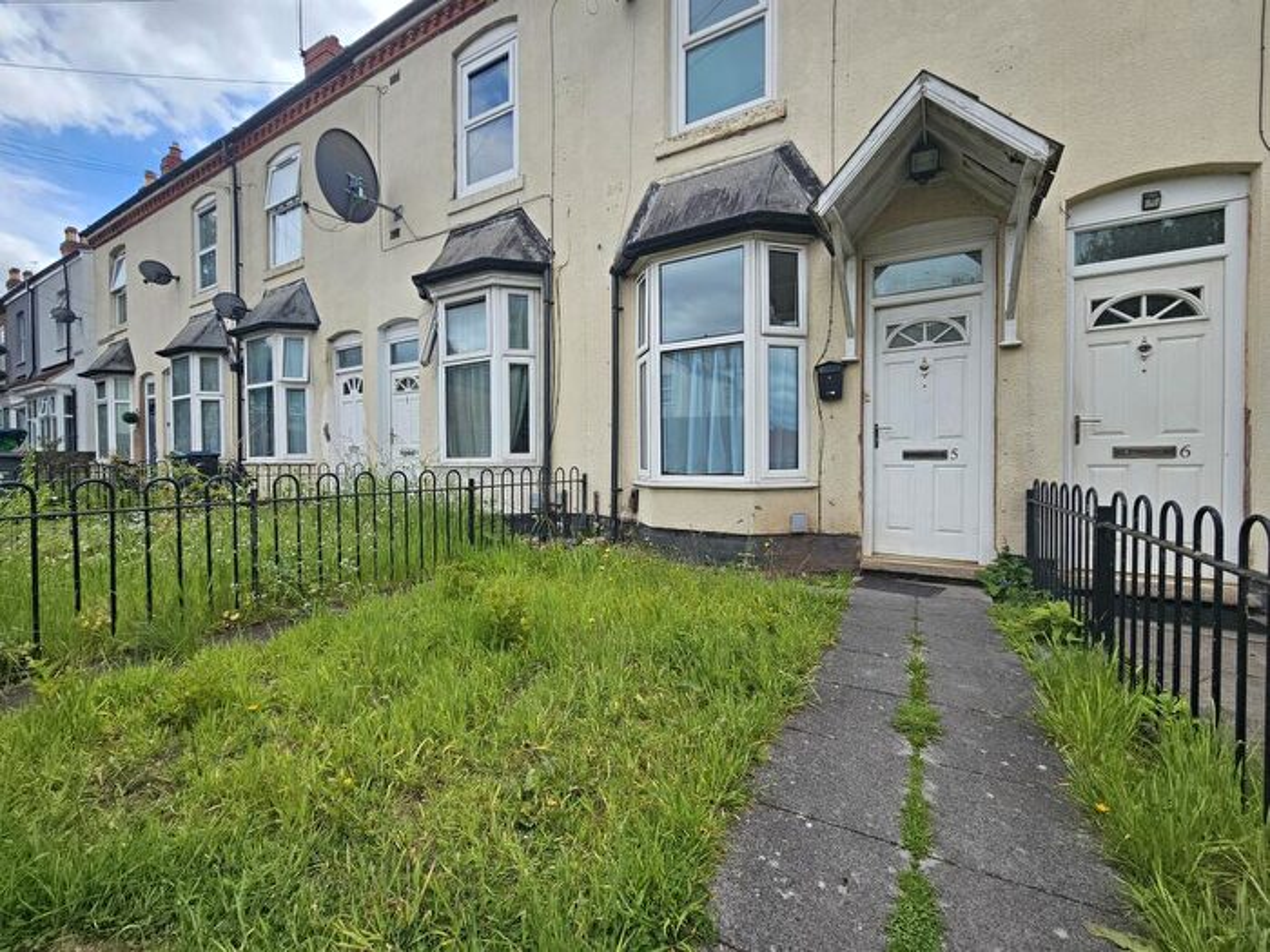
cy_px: 476
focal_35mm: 13
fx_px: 477
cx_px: 635
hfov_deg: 106.2
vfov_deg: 89.9
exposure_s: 1/1809
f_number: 2.2
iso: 50
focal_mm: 2.2
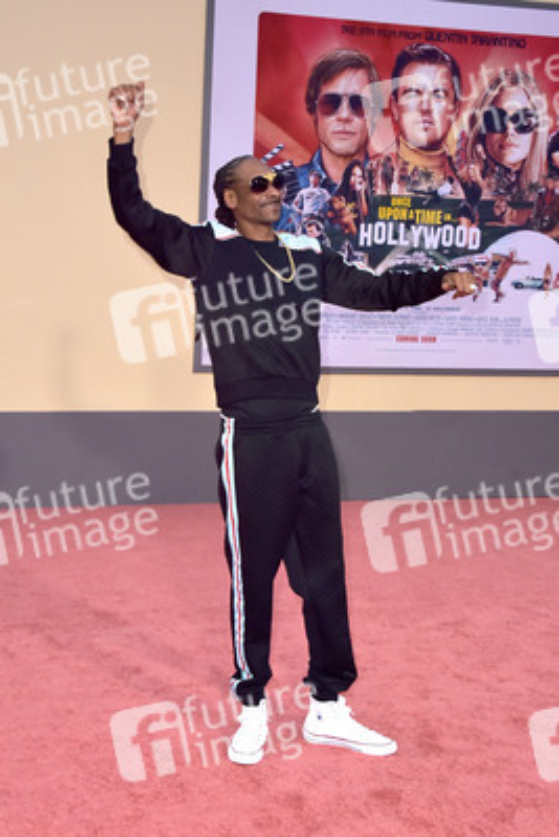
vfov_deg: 38.2
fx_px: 1210
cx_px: 280
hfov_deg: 26.0
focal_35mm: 52
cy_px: 418
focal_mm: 52
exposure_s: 1/250
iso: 800
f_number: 7.1
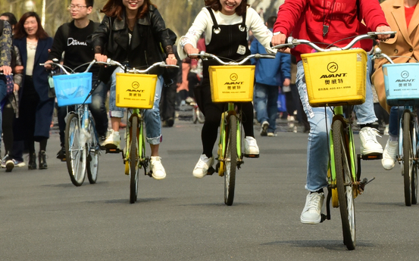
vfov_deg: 3.9
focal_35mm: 332
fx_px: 3789
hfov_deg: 6.3
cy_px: 38
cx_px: 255
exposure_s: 1/640
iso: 640
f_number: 13
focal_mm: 200
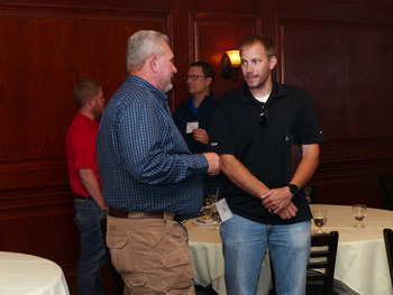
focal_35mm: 81
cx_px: 196
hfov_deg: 24.1
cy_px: 148
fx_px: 920
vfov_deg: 18.2
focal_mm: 14.5
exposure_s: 1/125
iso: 200
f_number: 2.8
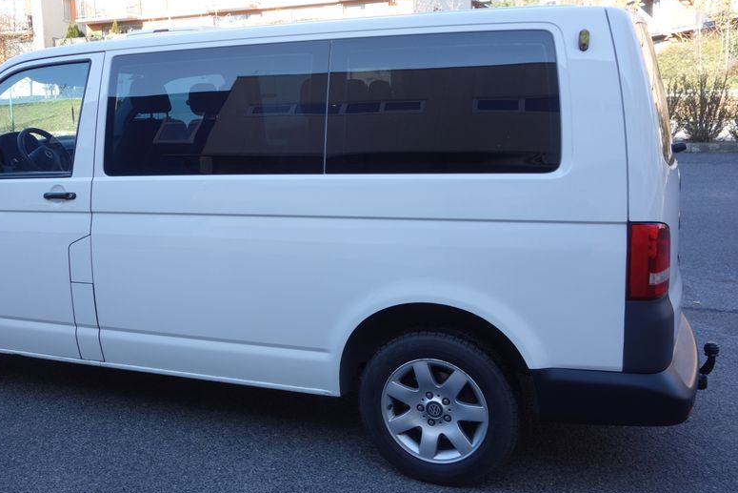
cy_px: 212
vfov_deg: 35.9
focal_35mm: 37
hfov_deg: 51.2
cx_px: 267
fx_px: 759
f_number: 6.3
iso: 125
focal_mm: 10.4
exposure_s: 1/50
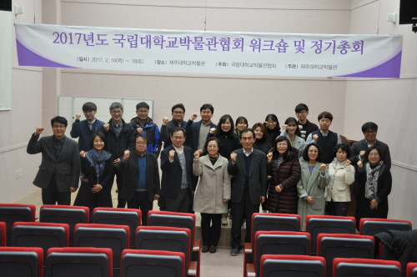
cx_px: 208
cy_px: 138
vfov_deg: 22.6
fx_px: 694
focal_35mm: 60
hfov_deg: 33.4
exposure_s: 1/13
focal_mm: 40
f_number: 4.5
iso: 800
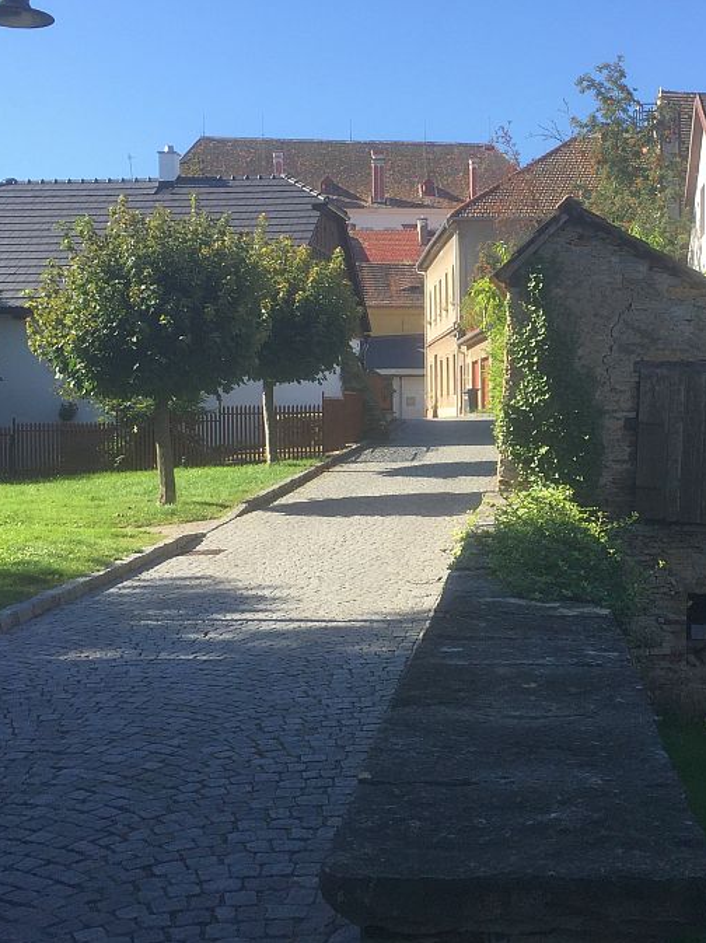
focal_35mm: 46
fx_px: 1252
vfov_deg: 41.3
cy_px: 452
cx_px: 524
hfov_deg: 31.0
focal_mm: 4.15
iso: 32
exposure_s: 1/824
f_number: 2.2
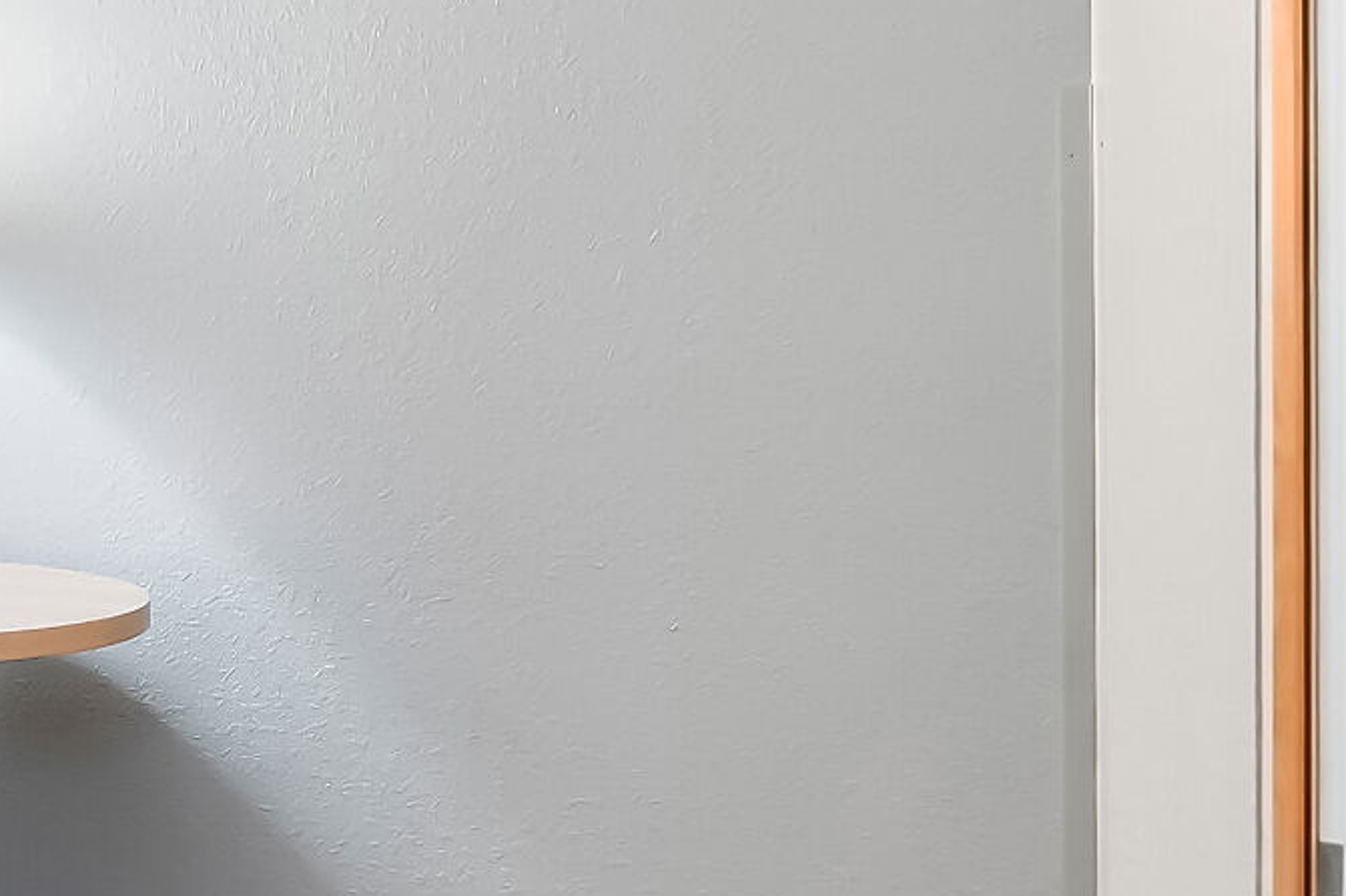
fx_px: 2841
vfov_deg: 17.9
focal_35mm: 76
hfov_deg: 23.8
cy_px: 361
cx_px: -355
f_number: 8
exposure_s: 1/20
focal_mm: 8
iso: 200
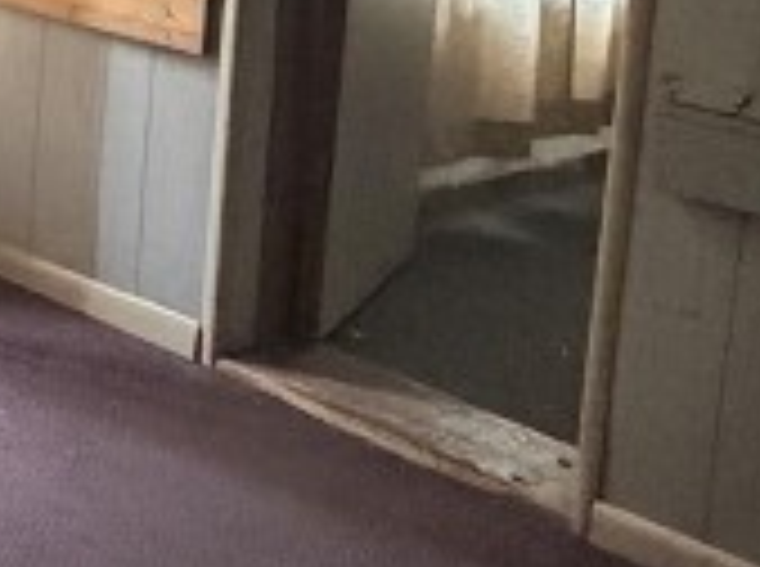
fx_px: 1862
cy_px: -99
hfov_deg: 19.6
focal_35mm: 85
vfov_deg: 16.6
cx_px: -432
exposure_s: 1/58
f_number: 2.2
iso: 1250
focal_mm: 2.22
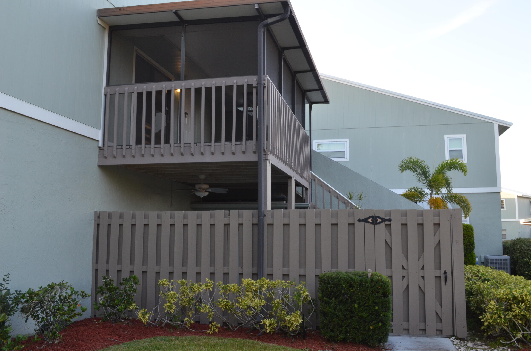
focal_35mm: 33
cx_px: 266
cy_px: 176
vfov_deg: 39.8
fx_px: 486
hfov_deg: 57.3
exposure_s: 1/50
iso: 500
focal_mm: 22
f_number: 13
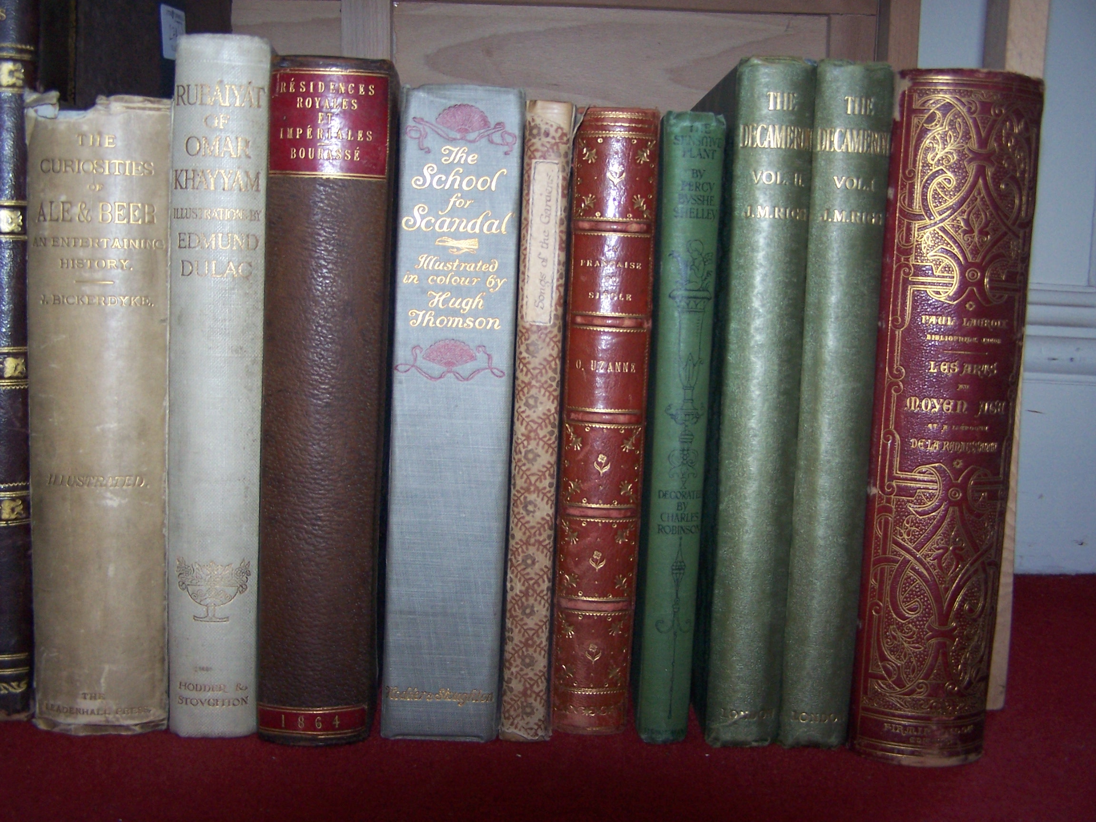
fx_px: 1203
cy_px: 411
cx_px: 548
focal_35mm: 38
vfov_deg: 37.7
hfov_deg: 49.0
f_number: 2.8
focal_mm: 6.3
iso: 140
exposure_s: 1/60
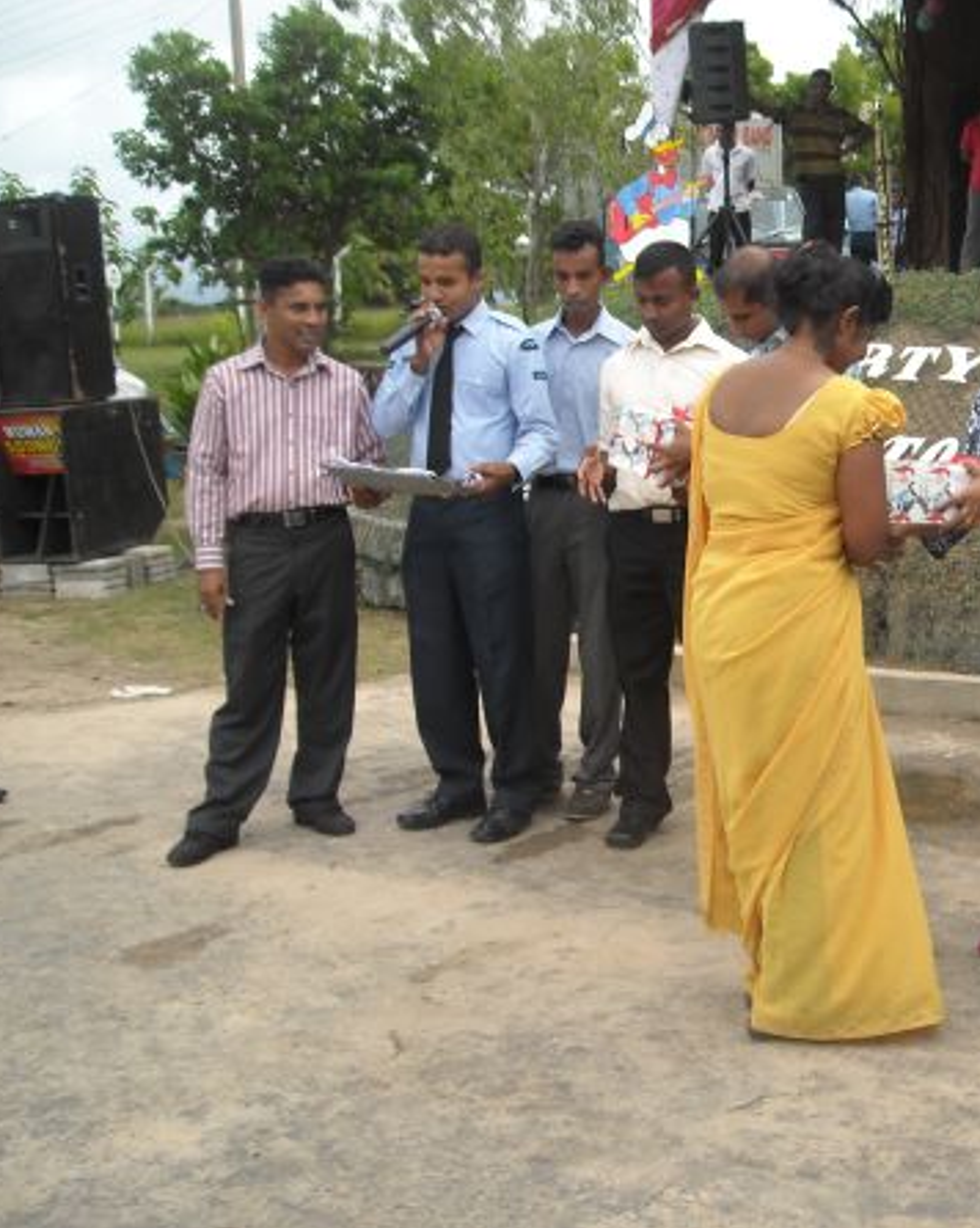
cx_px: 807
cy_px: 614
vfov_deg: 40.4
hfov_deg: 31.7
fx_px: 1670
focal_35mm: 46
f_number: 2.8
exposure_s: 1/84
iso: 64
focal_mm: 5.7
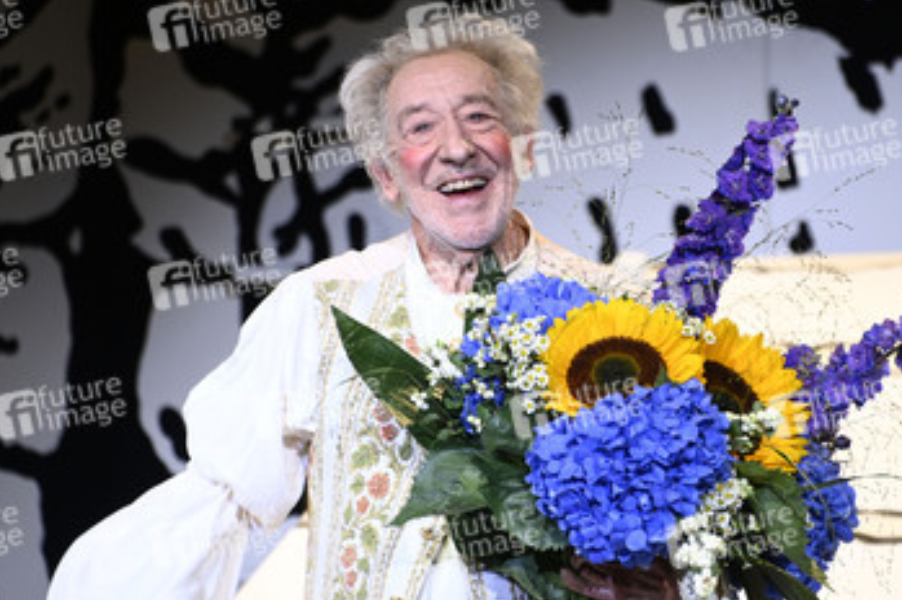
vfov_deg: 3.5
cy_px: 344
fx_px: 9712
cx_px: 508
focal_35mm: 388
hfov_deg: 5.3
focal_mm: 300
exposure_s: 1/200
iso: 1250
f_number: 5.6
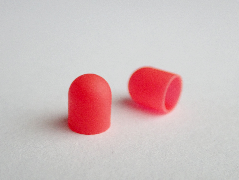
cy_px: 90
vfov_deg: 25.7
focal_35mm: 57
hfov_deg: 33.8
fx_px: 394
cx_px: 120
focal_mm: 10.29
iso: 800
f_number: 3.5
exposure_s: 1/160
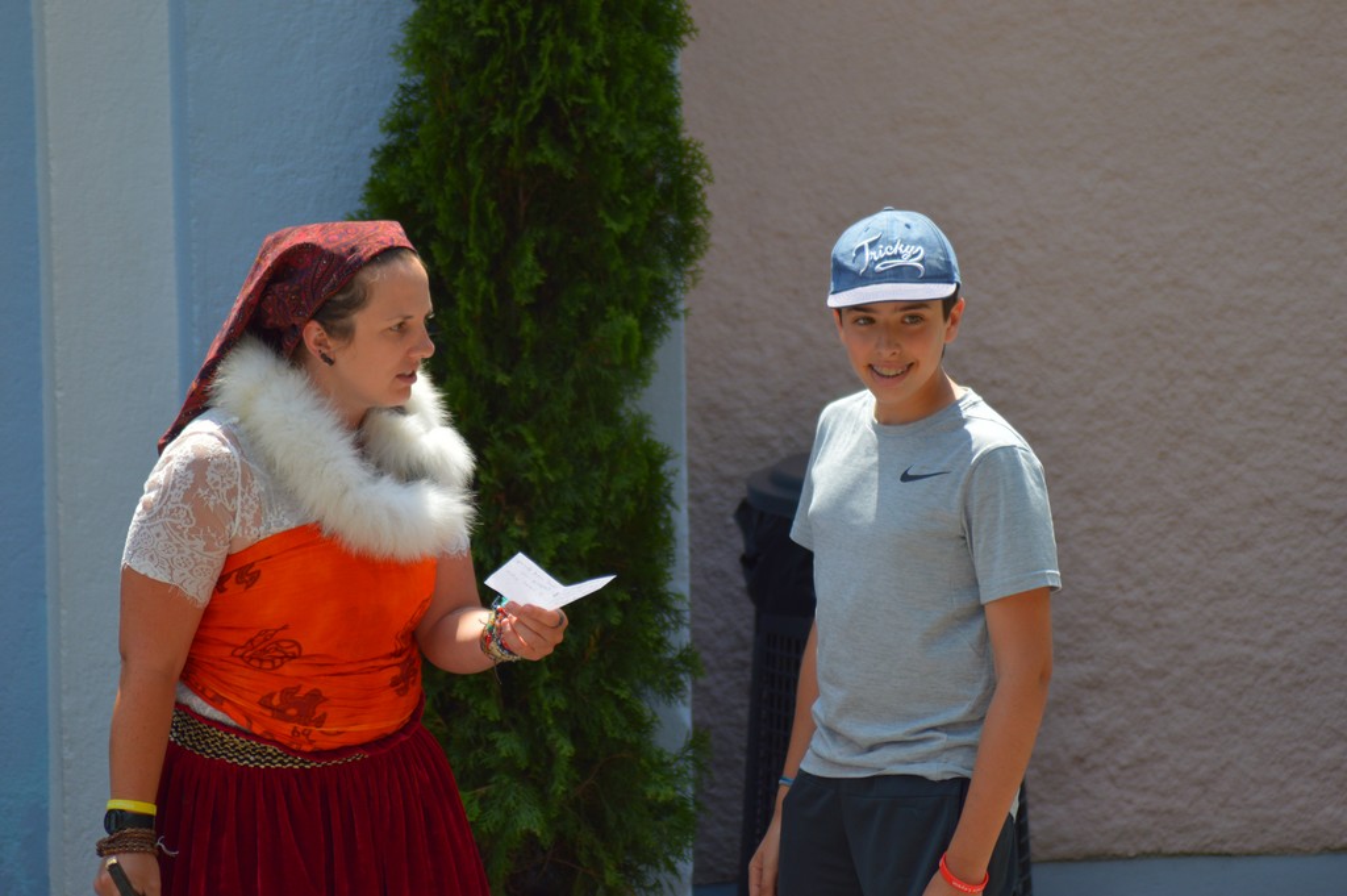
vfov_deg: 4.7
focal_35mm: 292
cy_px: 448
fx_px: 10935
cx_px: 674
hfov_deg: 7.0
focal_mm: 195
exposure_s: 1/800
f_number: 4.8
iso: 200
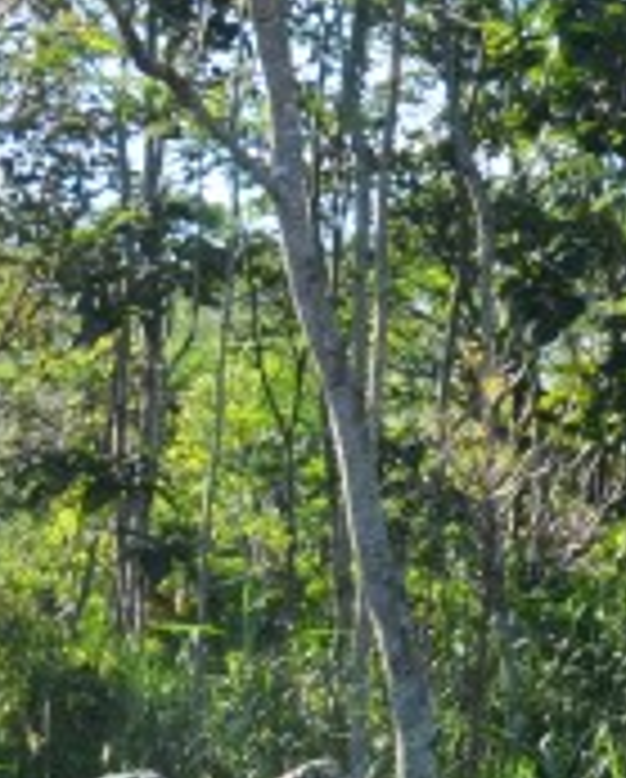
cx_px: -459
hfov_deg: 7.0
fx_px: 4989
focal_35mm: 216
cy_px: 1457
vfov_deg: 8.5
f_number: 10
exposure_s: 1/125
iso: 220
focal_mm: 26
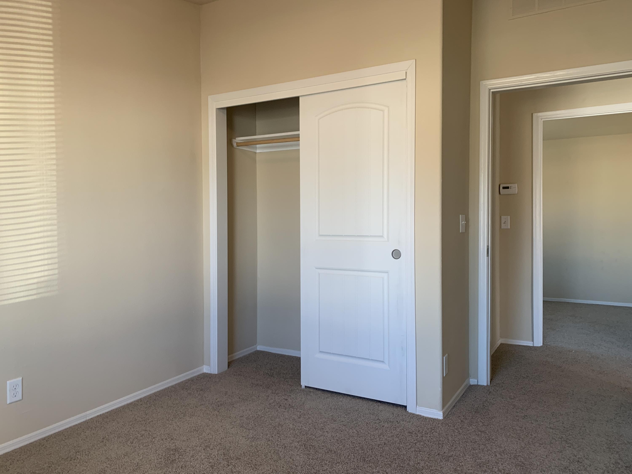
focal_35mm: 26
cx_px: 316
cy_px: 237
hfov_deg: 67.3
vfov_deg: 53.1
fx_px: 475
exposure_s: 1/60
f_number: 1.8
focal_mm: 4.25
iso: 64
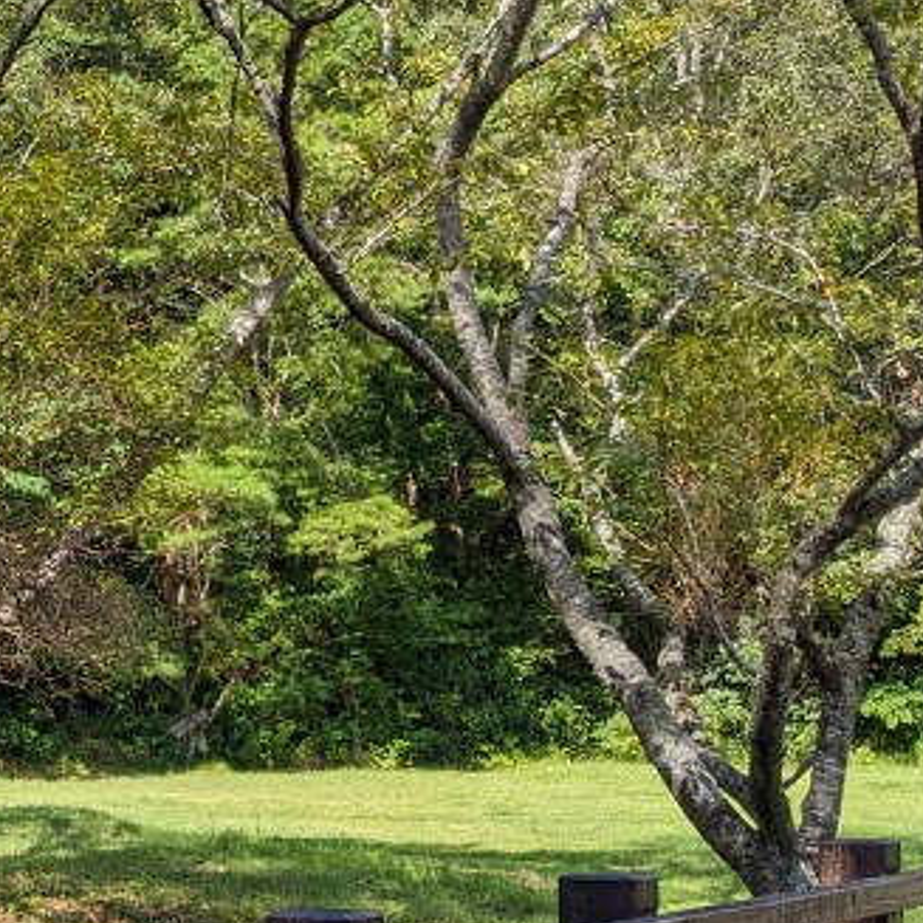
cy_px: 689
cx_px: -432
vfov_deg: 23.4
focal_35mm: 73
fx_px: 2202
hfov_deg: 20.5
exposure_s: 1/1232
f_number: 1.73
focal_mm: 4.38
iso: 51
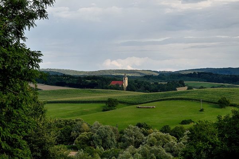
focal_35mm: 180
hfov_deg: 11.4
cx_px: 120
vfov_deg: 7.6
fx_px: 1195
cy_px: 80
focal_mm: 120
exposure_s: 1/250
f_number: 7.1
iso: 100
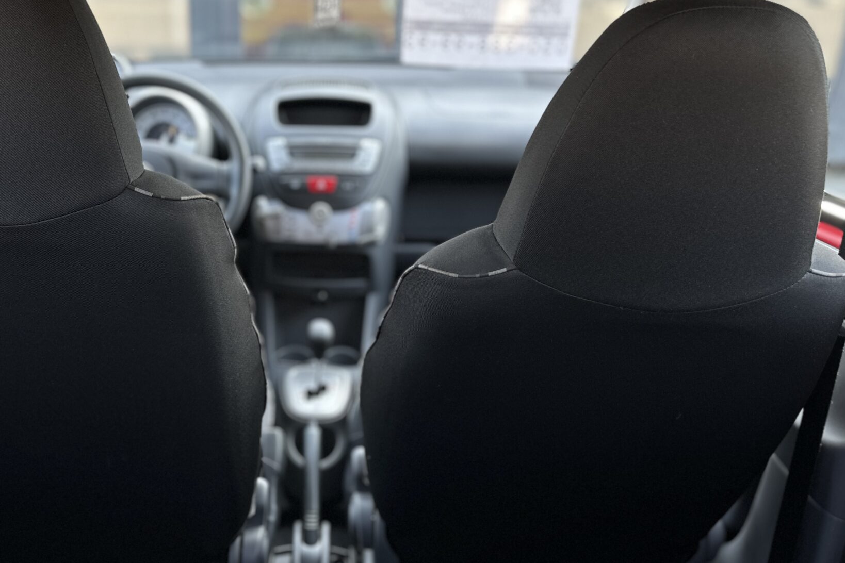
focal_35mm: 39
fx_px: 915
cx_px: 289
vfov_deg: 34.2
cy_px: 311
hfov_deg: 48.8
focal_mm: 6.86
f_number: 1.78
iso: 50
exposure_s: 1/125
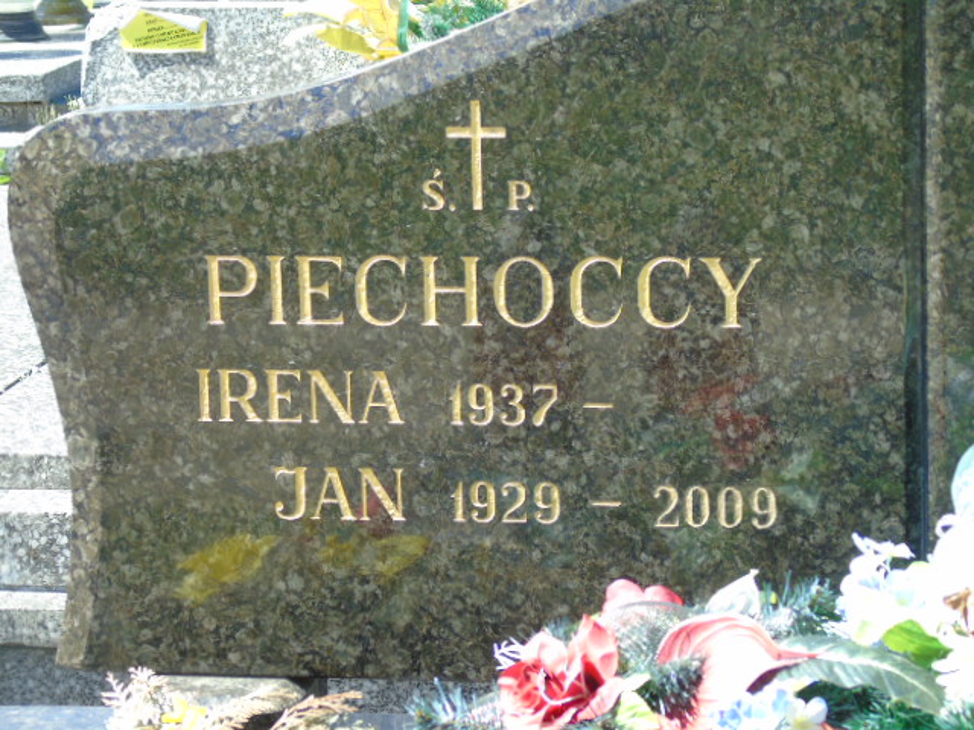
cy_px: 365
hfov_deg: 13.9
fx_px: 3995
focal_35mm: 142
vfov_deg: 10.4
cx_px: 487
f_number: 4.7
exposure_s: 1/125
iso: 100
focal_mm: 25
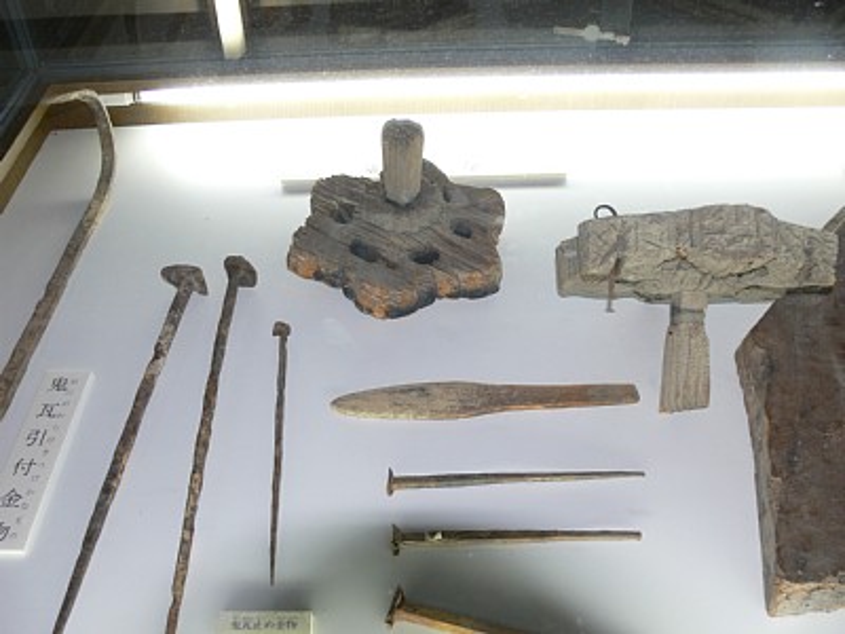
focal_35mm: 35
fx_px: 854
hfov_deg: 52.6
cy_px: 317
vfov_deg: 40.7
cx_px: 422
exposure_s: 1/15
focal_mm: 7.4
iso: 100
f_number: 2.8
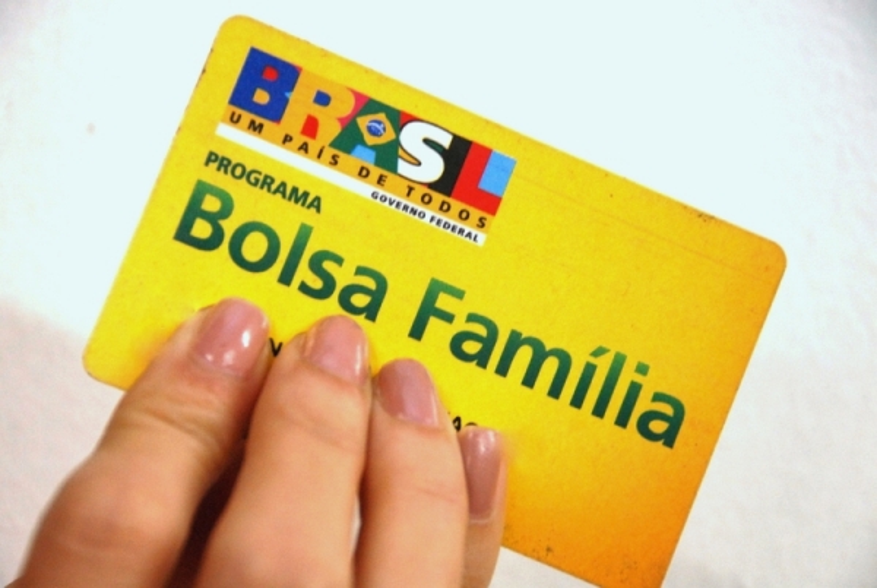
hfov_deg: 15.2
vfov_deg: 10.2
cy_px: 294
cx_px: 438
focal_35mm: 135
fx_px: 3294
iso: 640
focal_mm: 90
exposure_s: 1/50
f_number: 5.6
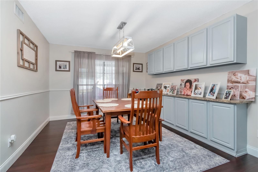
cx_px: 129
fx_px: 118
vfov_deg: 72.0
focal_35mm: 16
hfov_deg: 95.0
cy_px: 86
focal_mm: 11
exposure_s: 1/60
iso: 2000
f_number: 10
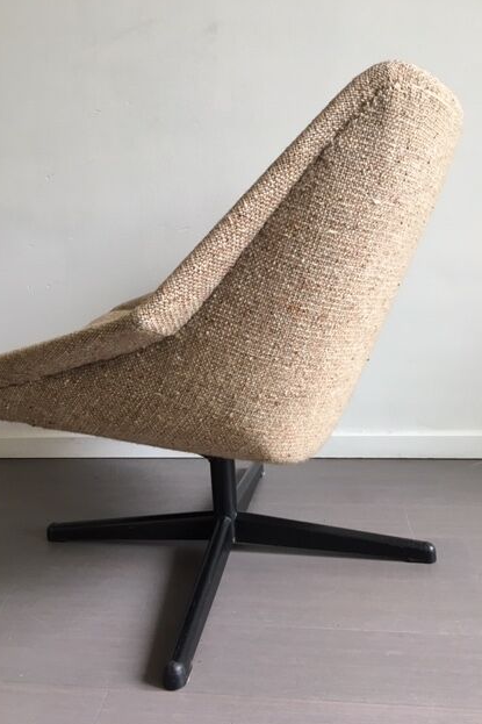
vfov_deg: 60.3
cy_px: 360
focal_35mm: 31
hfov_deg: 42.2
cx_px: 213
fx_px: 623
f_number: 2.2
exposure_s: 1/33
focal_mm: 4.15
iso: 100
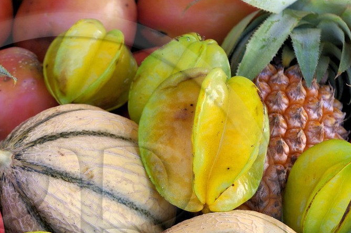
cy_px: 229
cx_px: 67
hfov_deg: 14.3
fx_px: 1393
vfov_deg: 9.5
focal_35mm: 143
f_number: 6.3
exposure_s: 1/160
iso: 200
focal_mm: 60
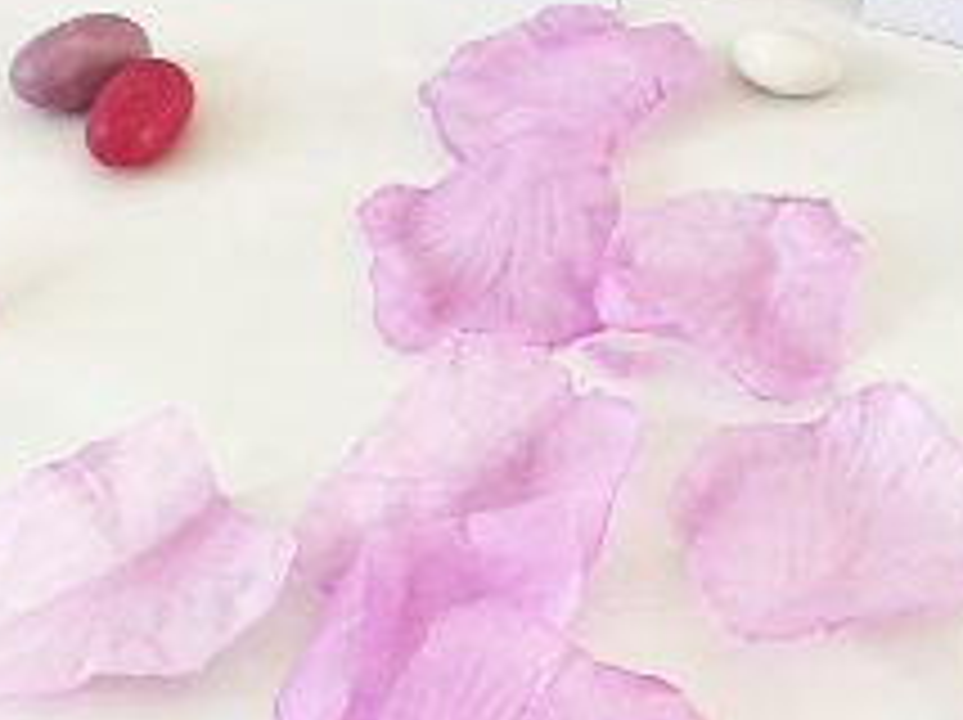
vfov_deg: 18.7
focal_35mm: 73
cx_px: 1080
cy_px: -207
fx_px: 2029
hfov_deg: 24.7
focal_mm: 4.2
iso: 64
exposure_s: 1/121
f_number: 1.8
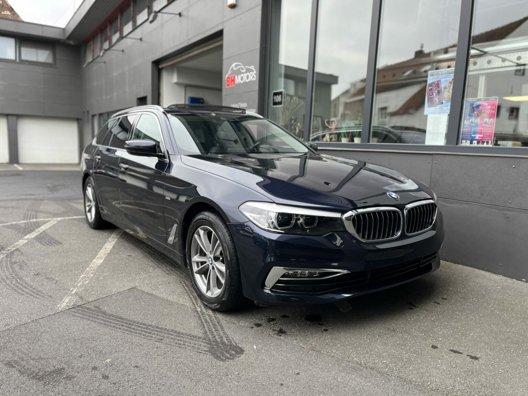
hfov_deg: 67.3
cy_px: 198
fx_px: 397
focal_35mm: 26
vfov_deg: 53.1
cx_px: 264
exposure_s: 1/150
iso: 32
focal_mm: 5.1
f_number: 1.6
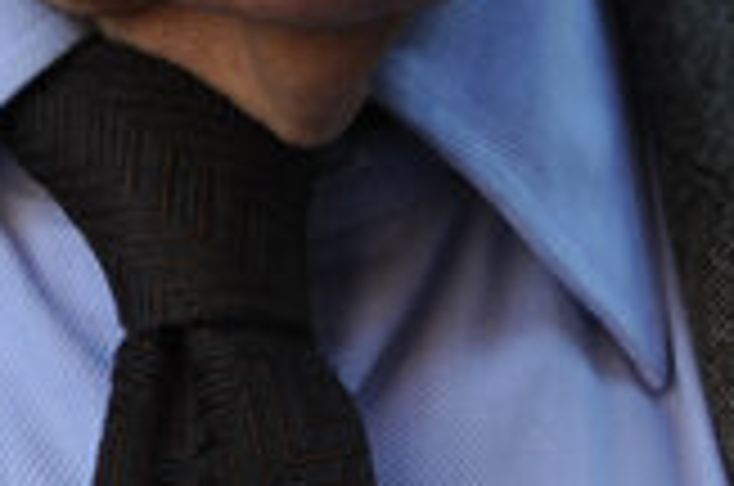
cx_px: -176
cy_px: -734
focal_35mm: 233
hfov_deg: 8.7
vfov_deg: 5.6
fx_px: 4741
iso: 200
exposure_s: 1/125
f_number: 4.5
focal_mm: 35
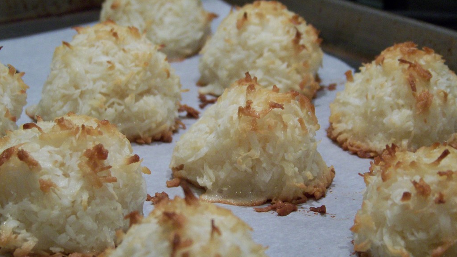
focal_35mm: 105
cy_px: 141
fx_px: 1273
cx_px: 228
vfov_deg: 11.5
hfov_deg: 20.4
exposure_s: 1/40
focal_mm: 16.2
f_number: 3.2
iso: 160
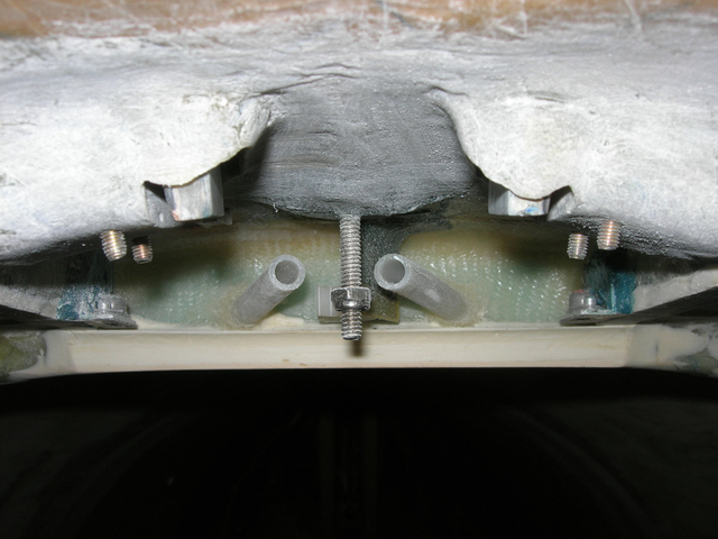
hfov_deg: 49.0
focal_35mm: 38
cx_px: 359
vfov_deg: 37.7
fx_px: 788
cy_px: 270
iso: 64
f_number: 4.8
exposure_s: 1/60.1
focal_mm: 7.8
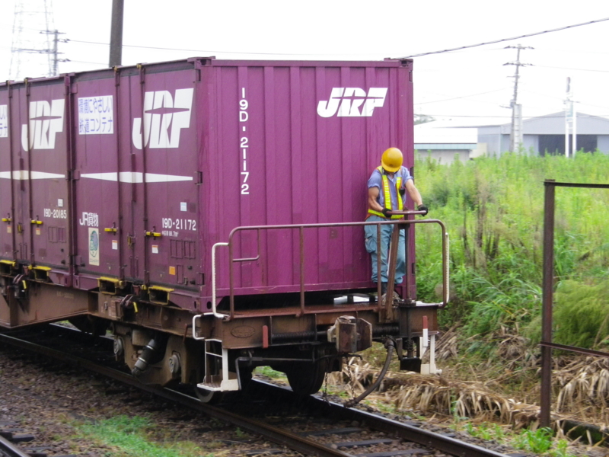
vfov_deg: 14.6
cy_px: 228
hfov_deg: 19.4
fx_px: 1777
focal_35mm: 101
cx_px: 304
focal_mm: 17.9
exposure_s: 1/80
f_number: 5.3
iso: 250
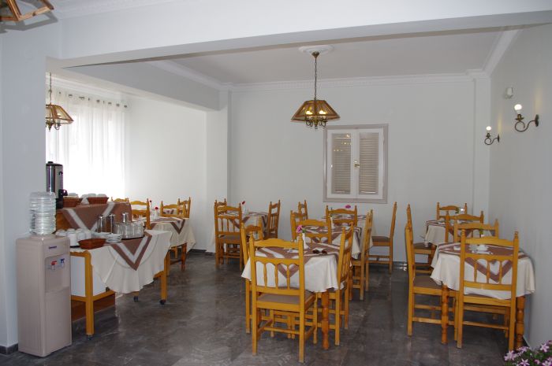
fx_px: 414
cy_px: 183
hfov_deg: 67.4
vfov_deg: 47.8
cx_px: 276
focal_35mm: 27
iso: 200
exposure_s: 1/180
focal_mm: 18
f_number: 5
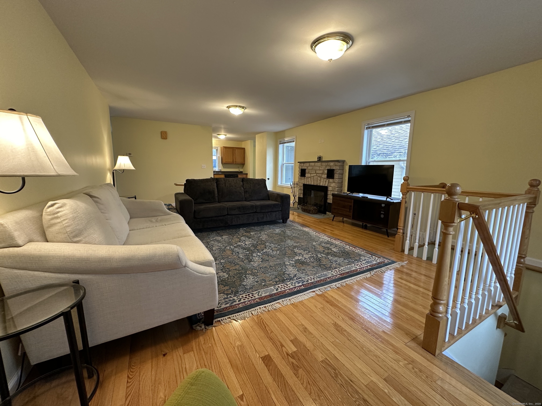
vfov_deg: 85.7
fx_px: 219
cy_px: 203
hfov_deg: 102.1
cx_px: 271
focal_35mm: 14
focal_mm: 2.22
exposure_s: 1/60
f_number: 2.2
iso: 250
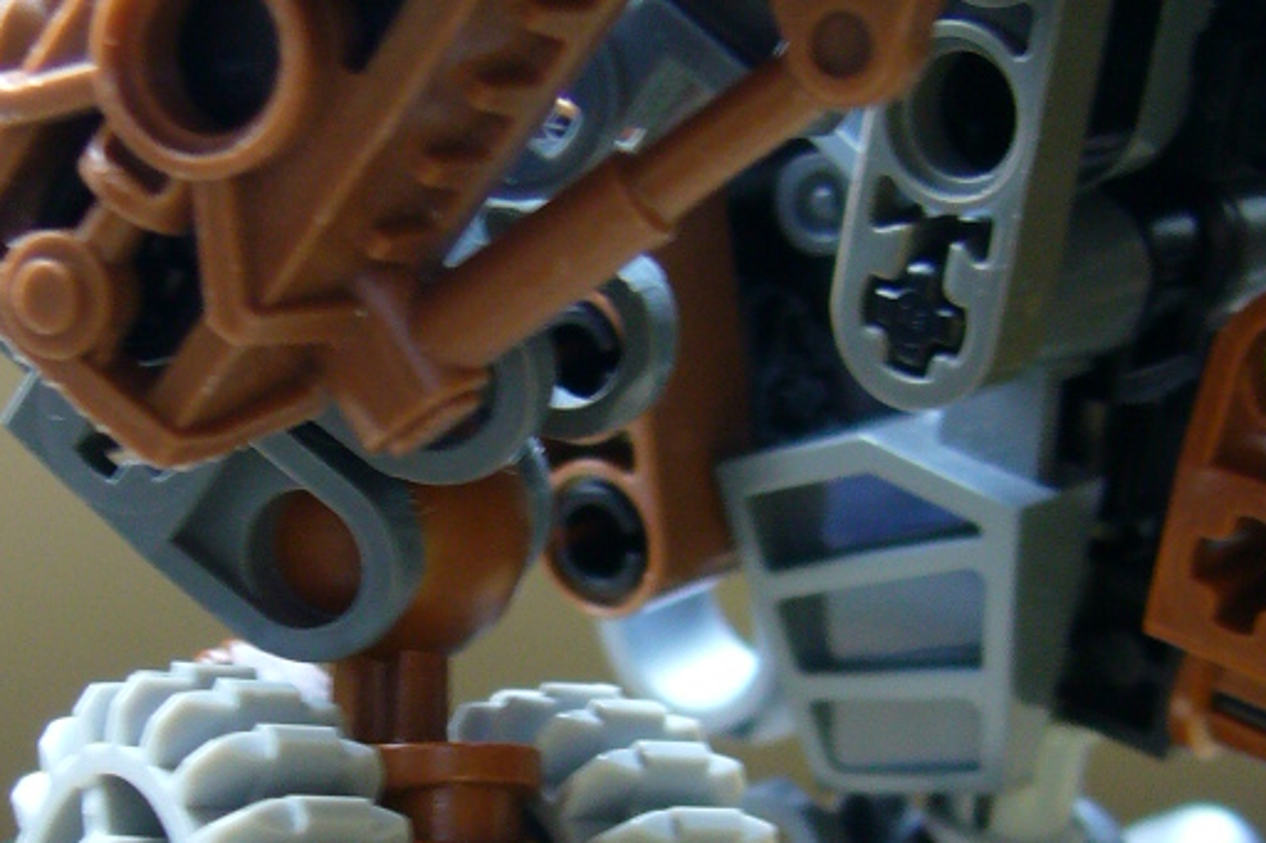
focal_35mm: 91
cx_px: 448
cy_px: 712
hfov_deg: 22.3
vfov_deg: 14.9
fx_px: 3199
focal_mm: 5.8
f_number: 2.8
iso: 100
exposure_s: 1/15
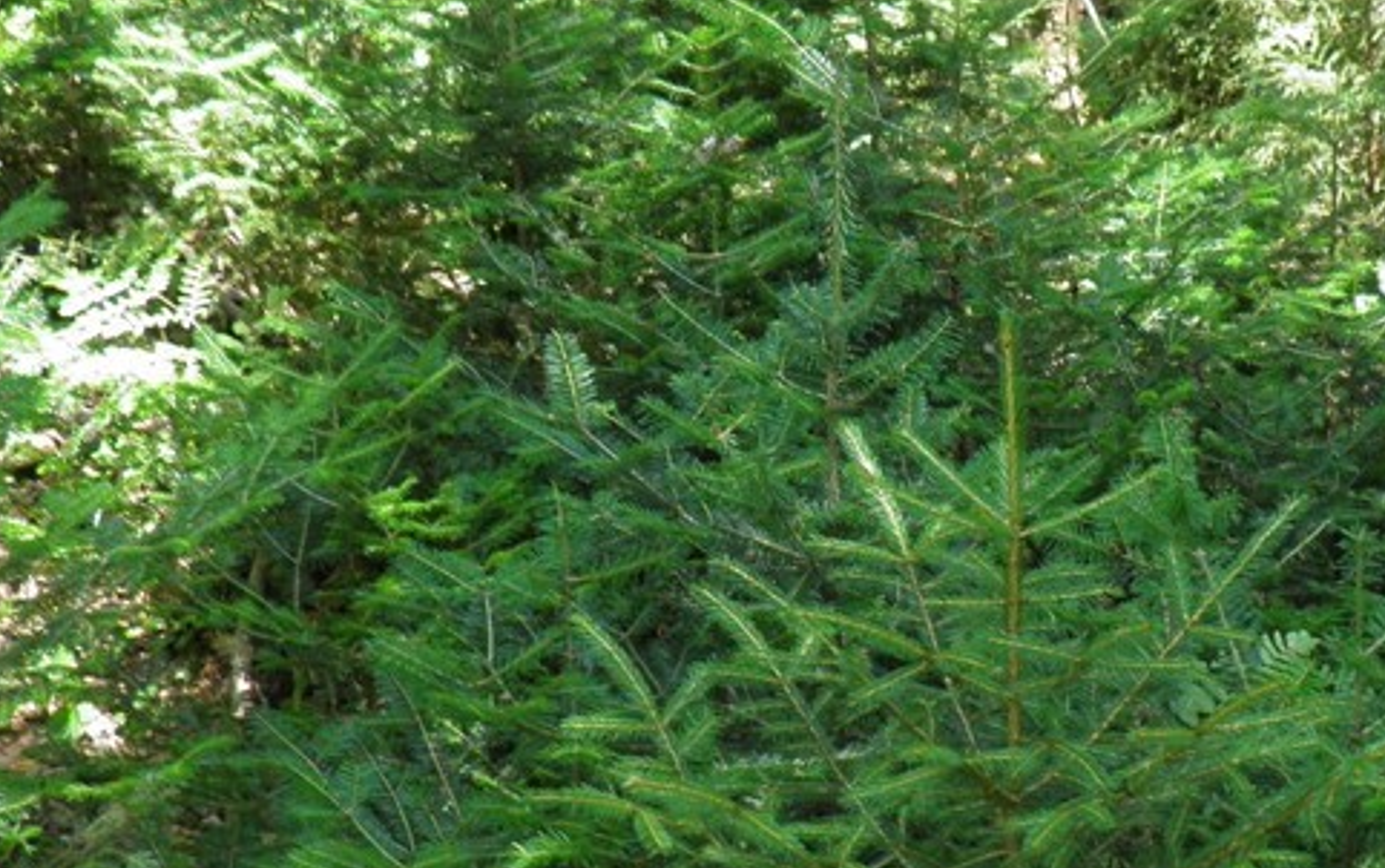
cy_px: 638
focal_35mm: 63
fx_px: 2380
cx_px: 894
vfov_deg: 20.5
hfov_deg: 32.2
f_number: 2.8
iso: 50
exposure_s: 1/30
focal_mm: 4.9
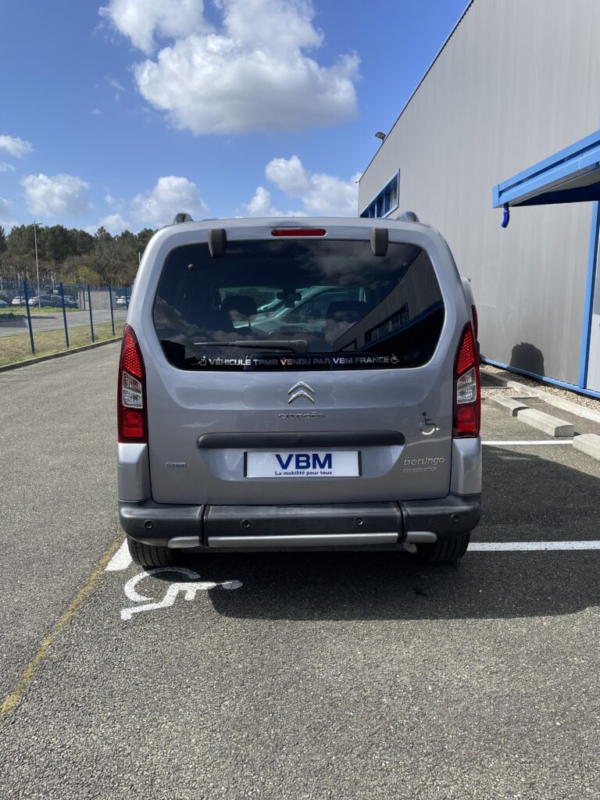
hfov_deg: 53.1
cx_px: 300
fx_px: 601
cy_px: 400
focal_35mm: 26
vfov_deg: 67.3
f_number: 1.6
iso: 32
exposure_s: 1/2451
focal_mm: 4.2
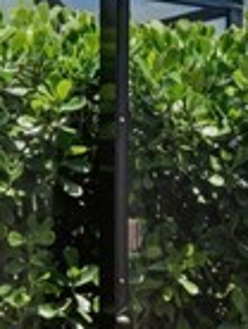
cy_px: 256
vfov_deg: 16.2
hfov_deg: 11.0
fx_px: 1152
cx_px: 527
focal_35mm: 121
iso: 200
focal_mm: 16
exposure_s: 1/500
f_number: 9
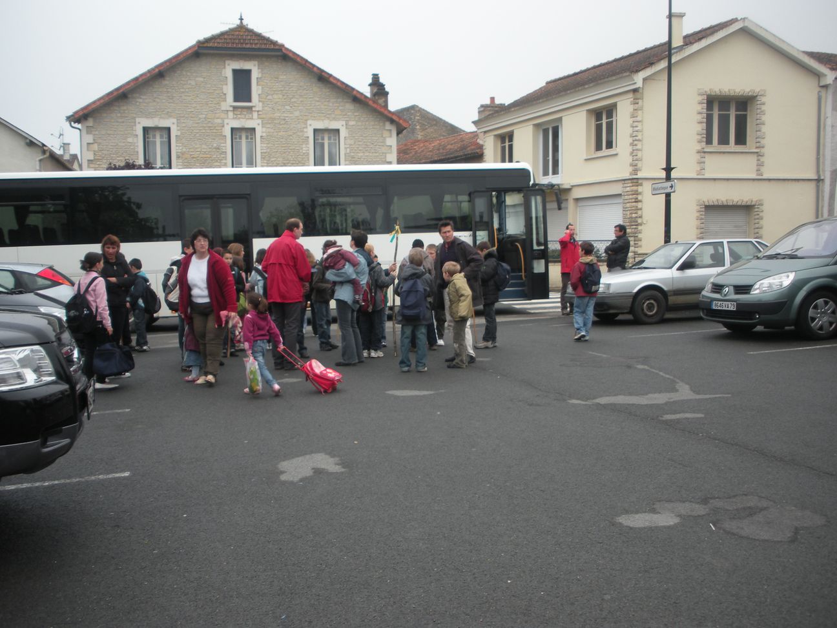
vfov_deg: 40.7
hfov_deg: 52.6
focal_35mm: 35
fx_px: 846
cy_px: 314
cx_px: 418
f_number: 3.5
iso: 64
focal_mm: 6.3
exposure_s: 1/70.7
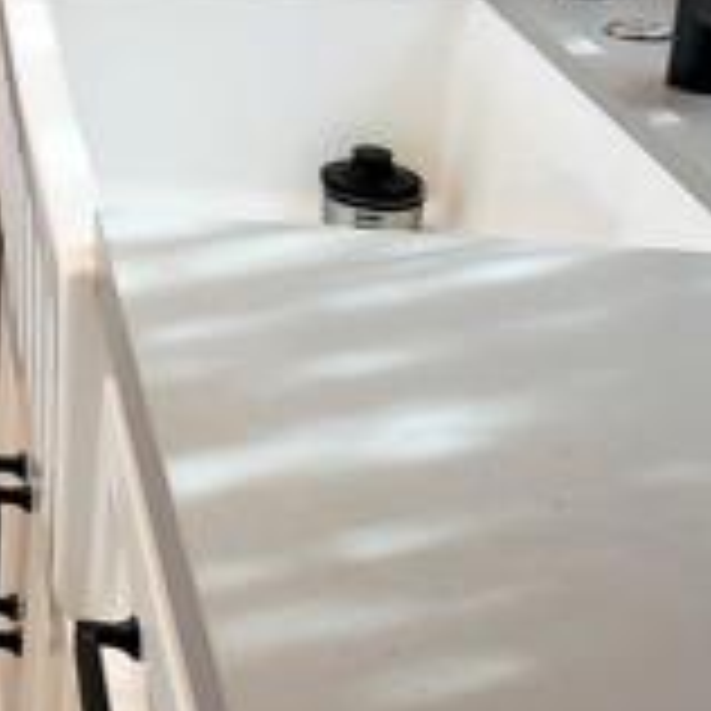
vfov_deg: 17.9
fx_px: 2161
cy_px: -99
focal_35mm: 93
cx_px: -616
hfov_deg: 15.6
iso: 125
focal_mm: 4.3
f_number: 2.4
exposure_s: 1/60
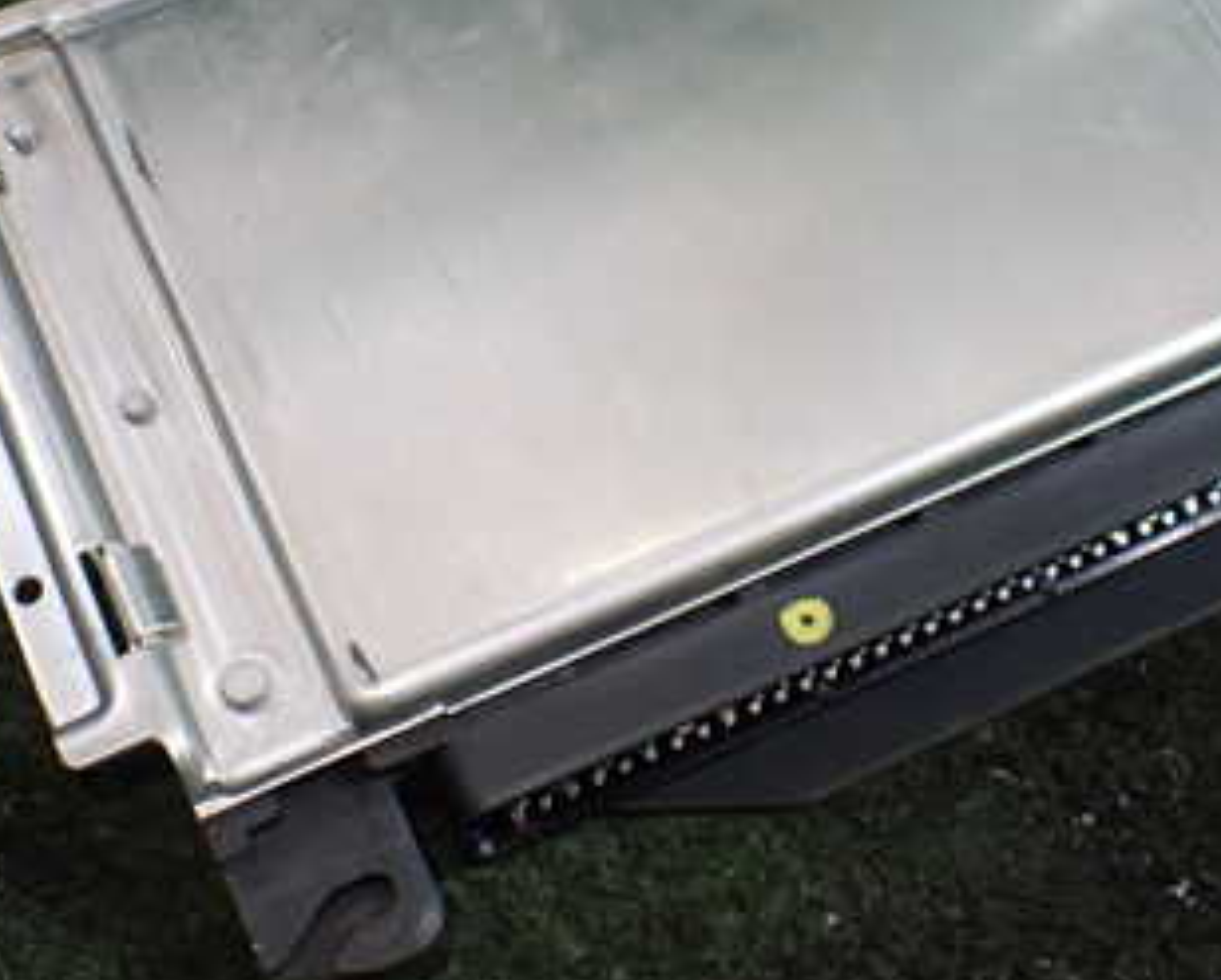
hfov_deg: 33.0
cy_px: 377
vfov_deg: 26.6
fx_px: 2062
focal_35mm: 57
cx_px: 622
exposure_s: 1/125
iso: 400
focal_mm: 5.4
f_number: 2.3
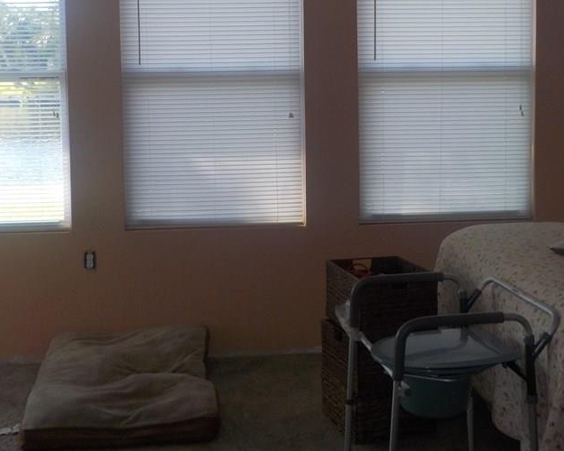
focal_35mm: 48
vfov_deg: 31.1
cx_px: 243
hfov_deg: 38.7
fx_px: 801
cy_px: 130
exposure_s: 1/160
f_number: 3.3
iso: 125
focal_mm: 4.1
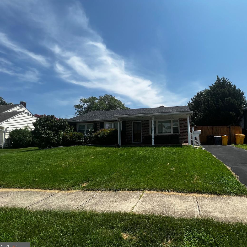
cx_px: 160
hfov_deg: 85.1
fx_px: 129
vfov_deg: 87.4
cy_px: 127
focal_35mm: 16
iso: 32
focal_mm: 1.57
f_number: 1.8
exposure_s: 1/1754
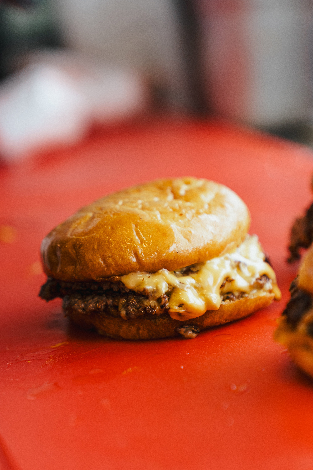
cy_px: 235
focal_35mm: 70
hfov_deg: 19.5
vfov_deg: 28.8
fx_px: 913
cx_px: 156
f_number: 2.8
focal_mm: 70
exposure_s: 1/400
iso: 100
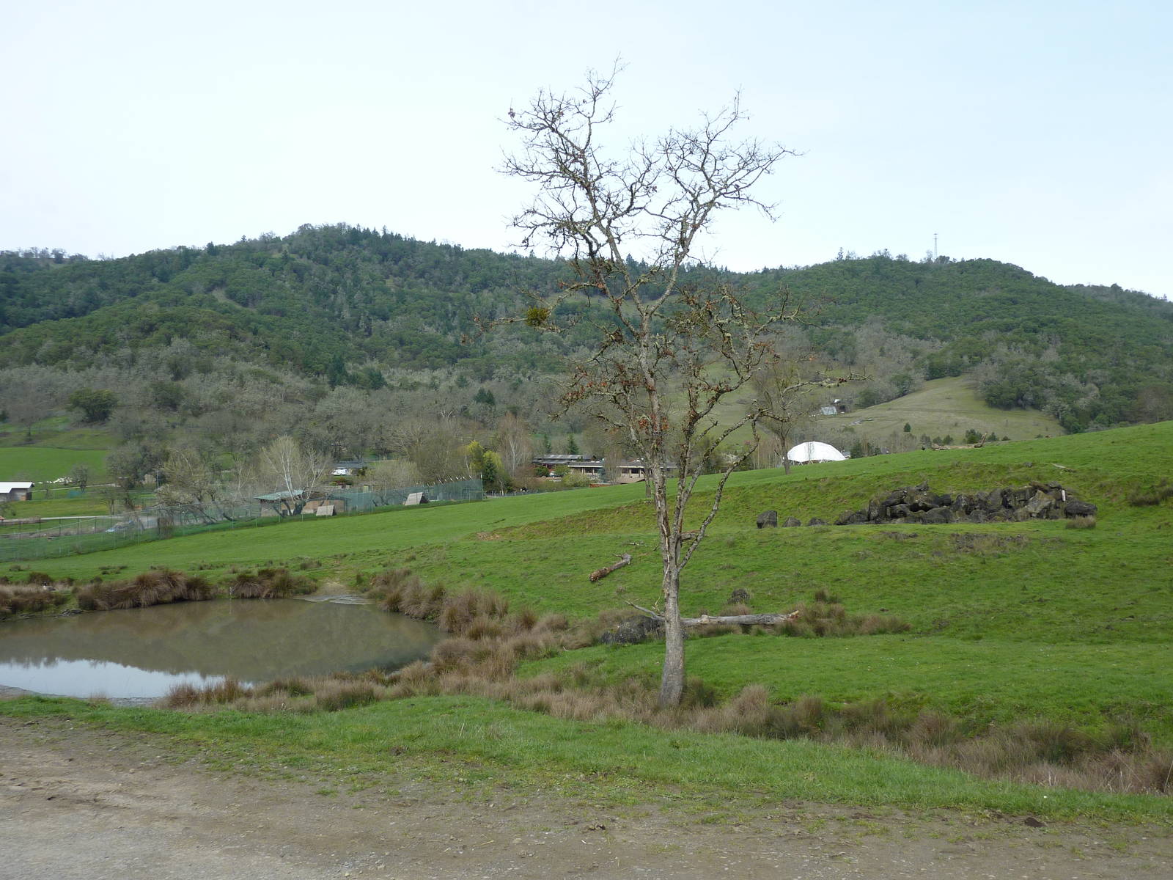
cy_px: 440
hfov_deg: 61.7
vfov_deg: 48.2
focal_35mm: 29
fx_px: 983
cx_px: 586
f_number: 3.4
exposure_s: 1/500
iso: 80
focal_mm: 4.7
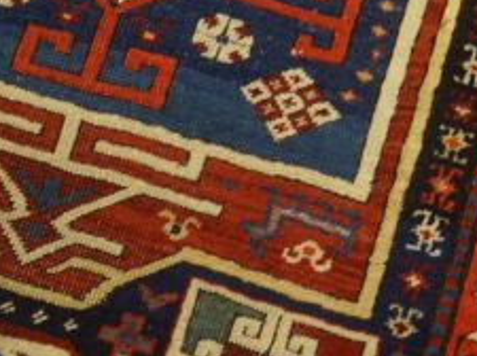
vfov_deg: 18.5
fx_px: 1059
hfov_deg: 24.4
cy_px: -16
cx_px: 462
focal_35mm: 77
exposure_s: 1/60
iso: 800
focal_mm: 20
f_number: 4
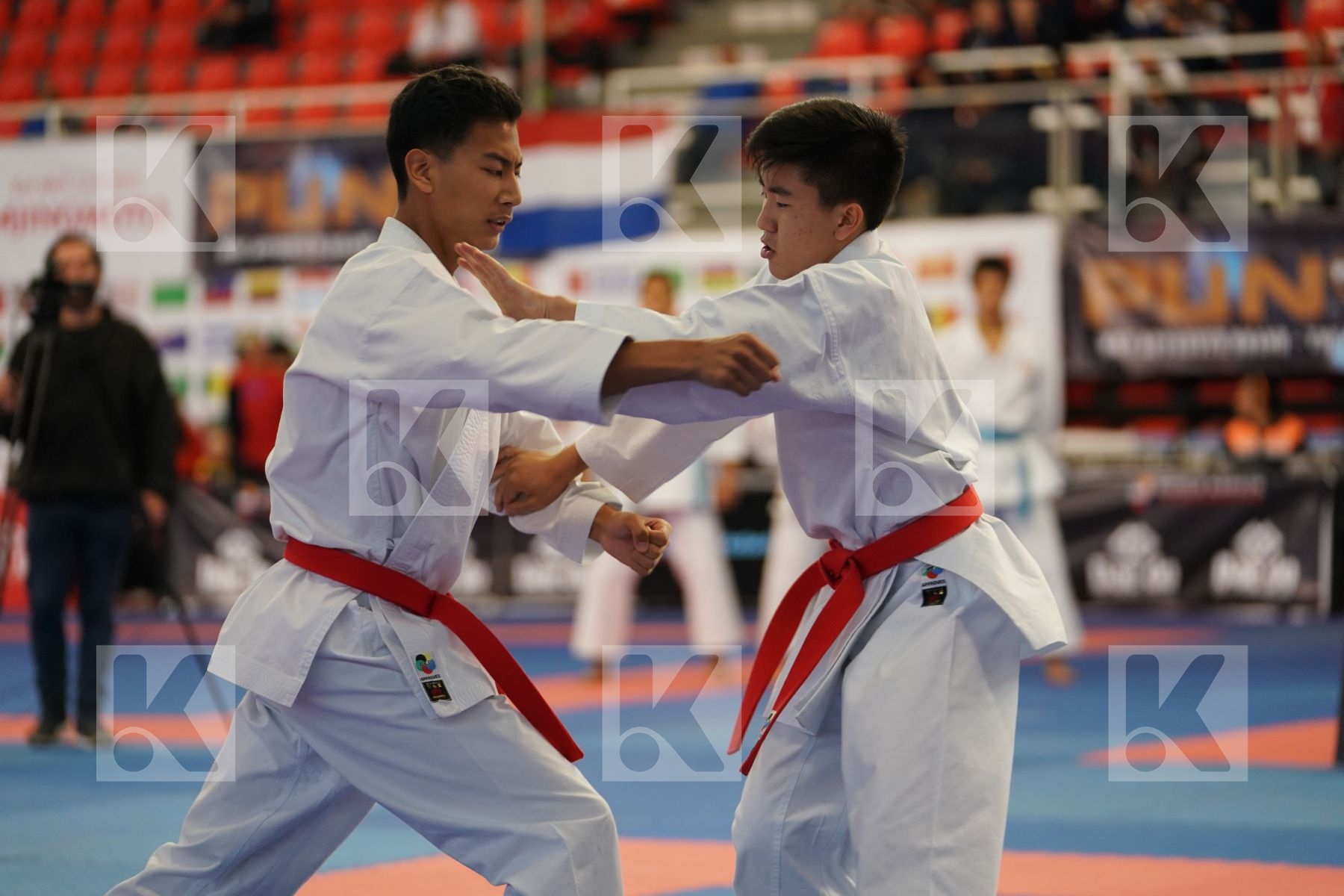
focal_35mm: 132
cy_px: 448
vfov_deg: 10.4
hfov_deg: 15.5
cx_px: 672
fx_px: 4928
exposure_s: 1/500
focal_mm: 132
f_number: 2.8
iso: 1250
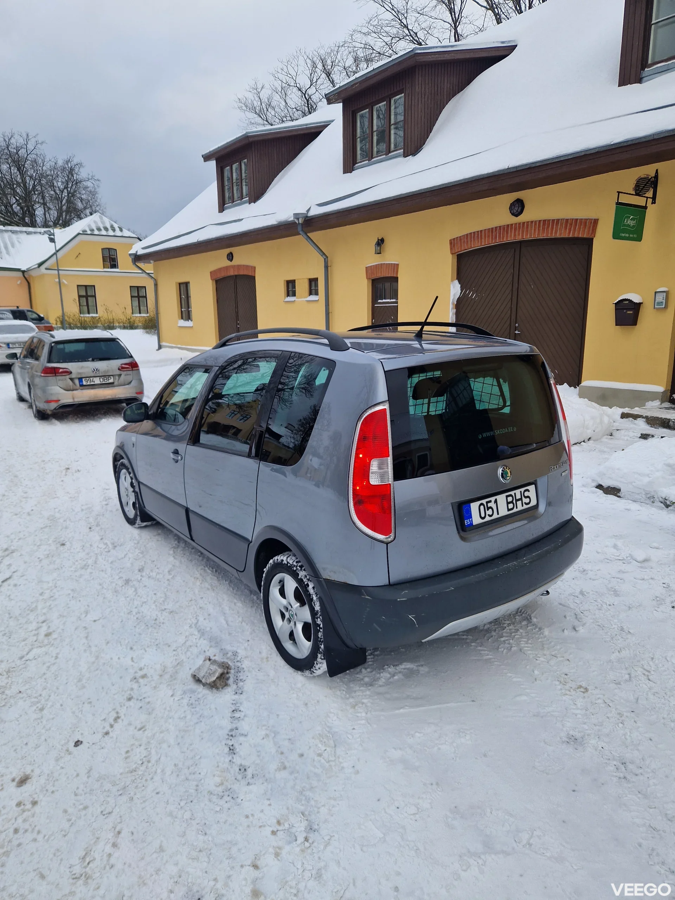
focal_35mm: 23
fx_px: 598
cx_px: 338
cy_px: 450
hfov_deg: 58.9
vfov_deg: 73.9
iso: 50
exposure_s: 1/210
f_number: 1.8
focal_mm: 5.4
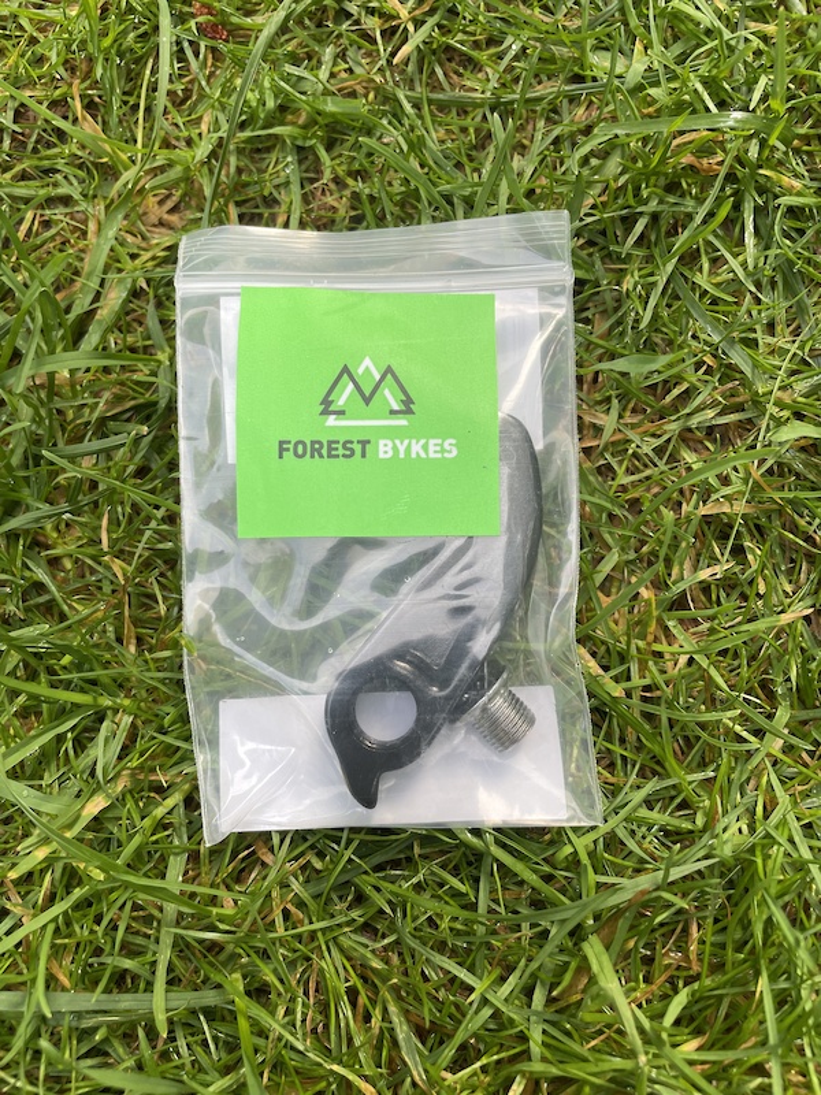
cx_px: 410
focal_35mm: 26
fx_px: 822
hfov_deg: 53.1
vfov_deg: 67.3
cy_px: 548
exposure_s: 1/200
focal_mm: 4.2
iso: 32
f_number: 1.6
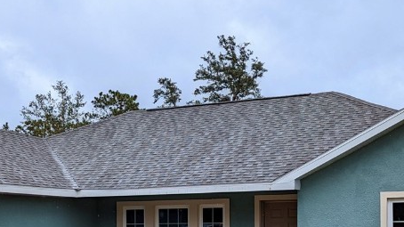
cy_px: 231
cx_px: 162
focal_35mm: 59
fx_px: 632
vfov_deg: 19.7
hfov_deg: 35.3
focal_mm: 6.81
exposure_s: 1/898
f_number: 1.85
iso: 44
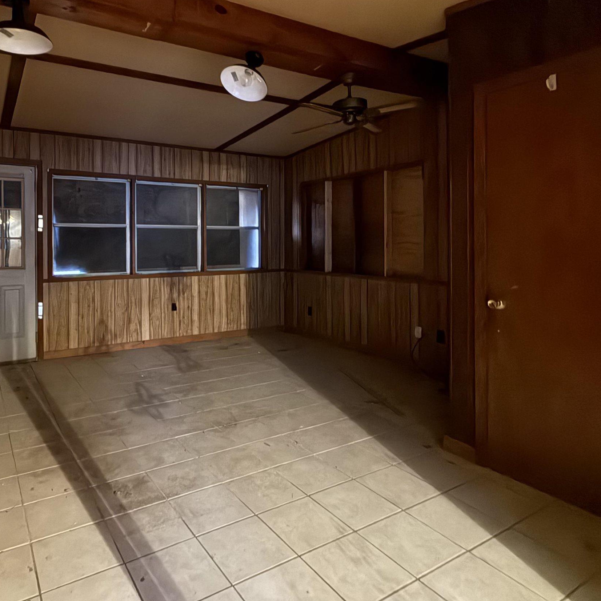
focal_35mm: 23
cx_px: 223
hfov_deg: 66.2
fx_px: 452
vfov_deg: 66.7
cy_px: 243
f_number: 2.2
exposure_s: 1/4
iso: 2500
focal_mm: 2.22
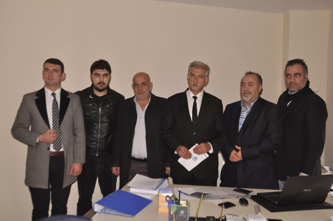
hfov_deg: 51.3
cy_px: 110
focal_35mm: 38
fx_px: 346
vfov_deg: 35.4
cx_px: 166
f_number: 5
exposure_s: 1/200
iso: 320
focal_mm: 25
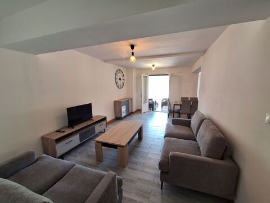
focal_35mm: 13
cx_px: 135
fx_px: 101
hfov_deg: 106.2
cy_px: 102
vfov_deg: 89.9
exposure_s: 1/50
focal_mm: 1.74
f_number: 2.2
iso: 125
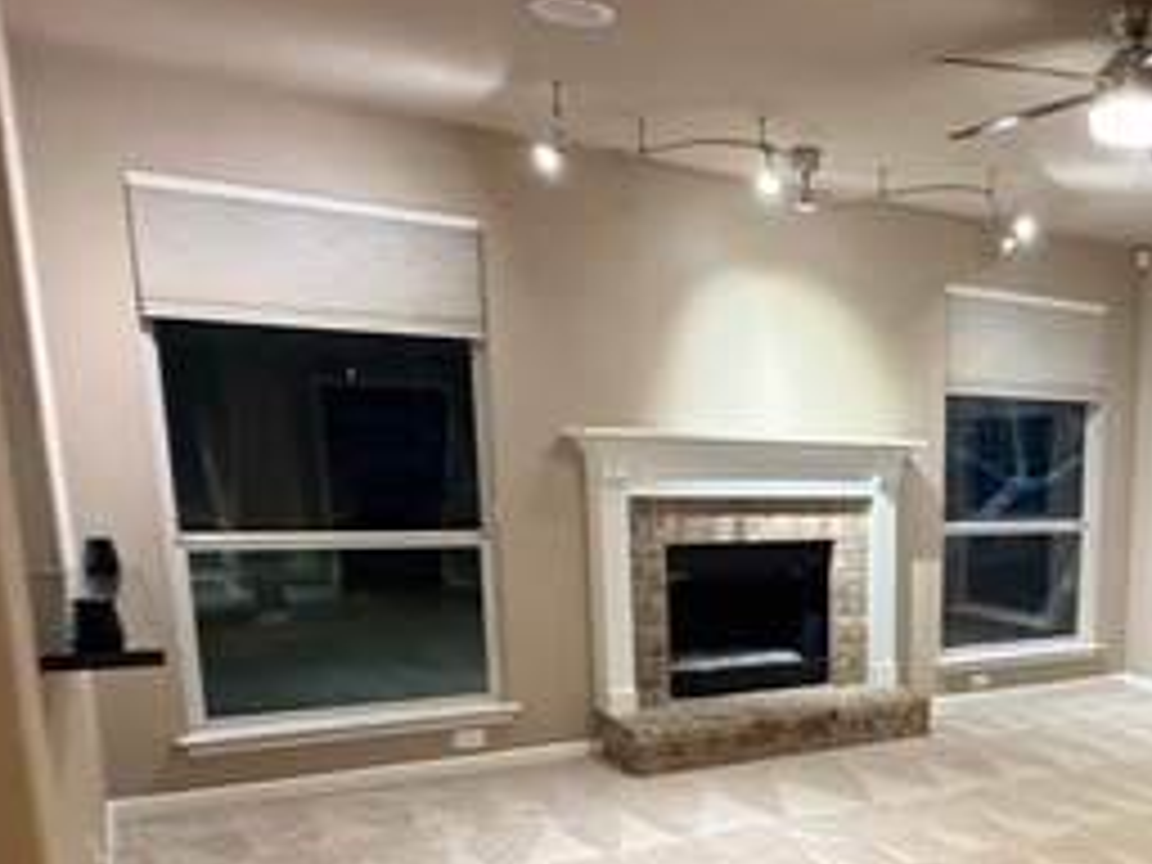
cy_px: 693
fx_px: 1165
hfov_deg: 47.7
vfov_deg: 39.1
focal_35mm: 35
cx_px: 1017
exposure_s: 1/60
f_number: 2.2
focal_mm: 2.22
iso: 800
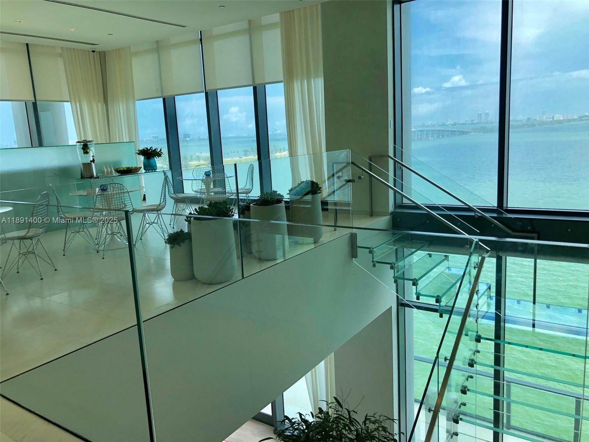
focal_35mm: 28
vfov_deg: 49.7
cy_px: 221
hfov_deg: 63.4
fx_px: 476
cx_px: 294
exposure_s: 1/540
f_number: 1.8
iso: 20
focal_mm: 4
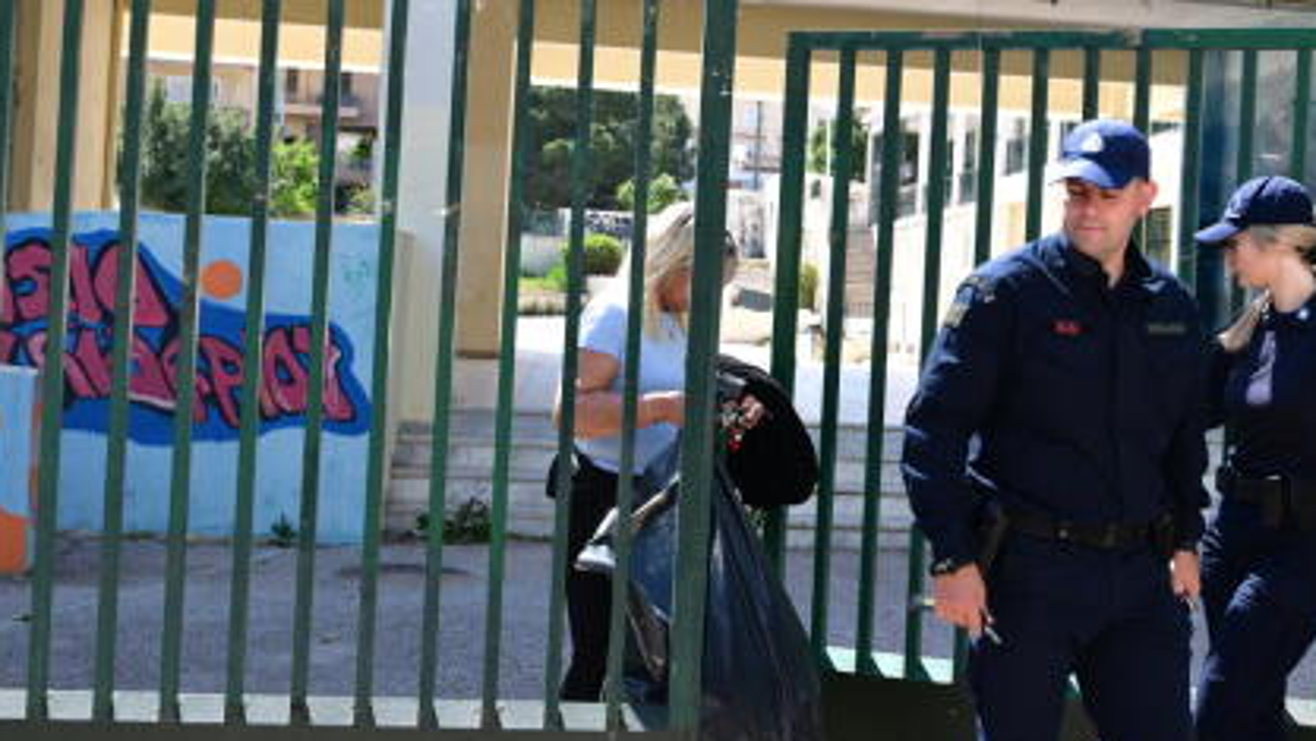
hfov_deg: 35.7
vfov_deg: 20.7
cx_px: 877
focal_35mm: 58
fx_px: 2025
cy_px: 290
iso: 400
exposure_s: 1/500
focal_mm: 35
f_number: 6.3
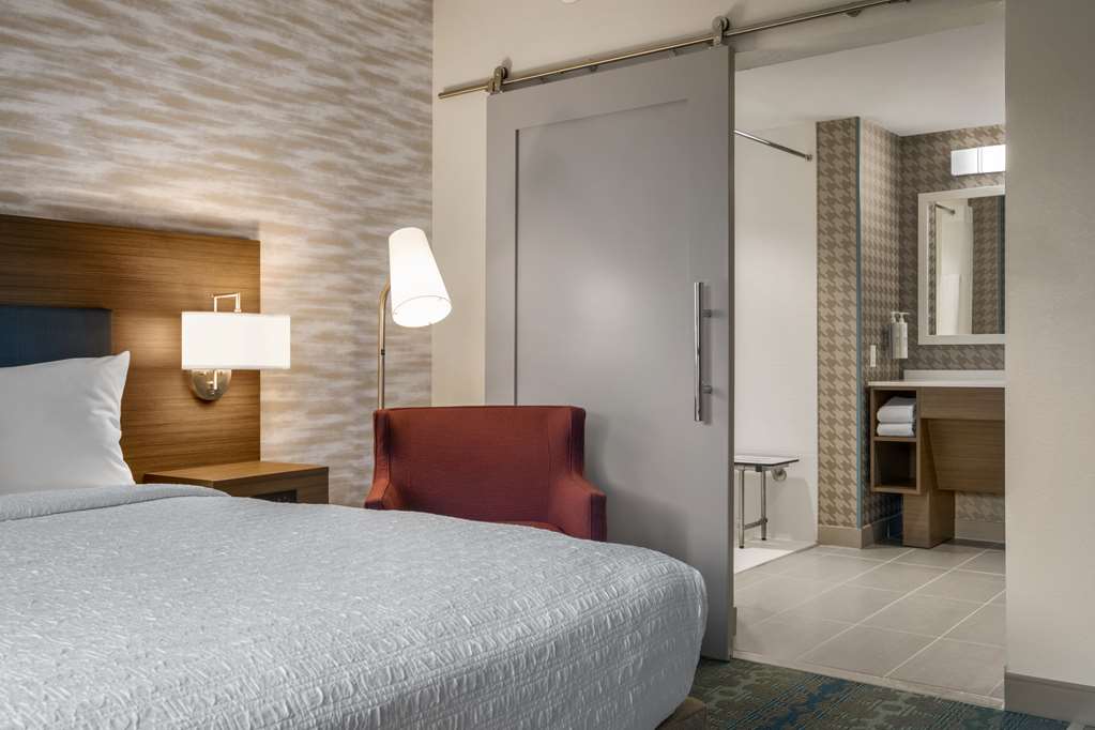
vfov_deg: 40.0
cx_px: 548
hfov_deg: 57.2
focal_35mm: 33
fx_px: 1004
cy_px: 365
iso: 320
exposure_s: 1/8
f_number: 8
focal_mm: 21.9
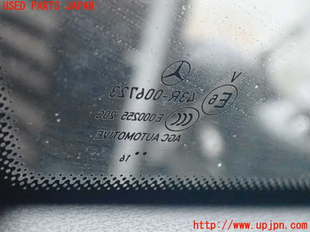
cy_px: 116
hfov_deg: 19.6
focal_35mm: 100
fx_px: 896
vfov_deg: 14.8
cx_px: 155
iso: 6400
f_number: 4.9
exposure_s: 1/60
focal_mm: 18
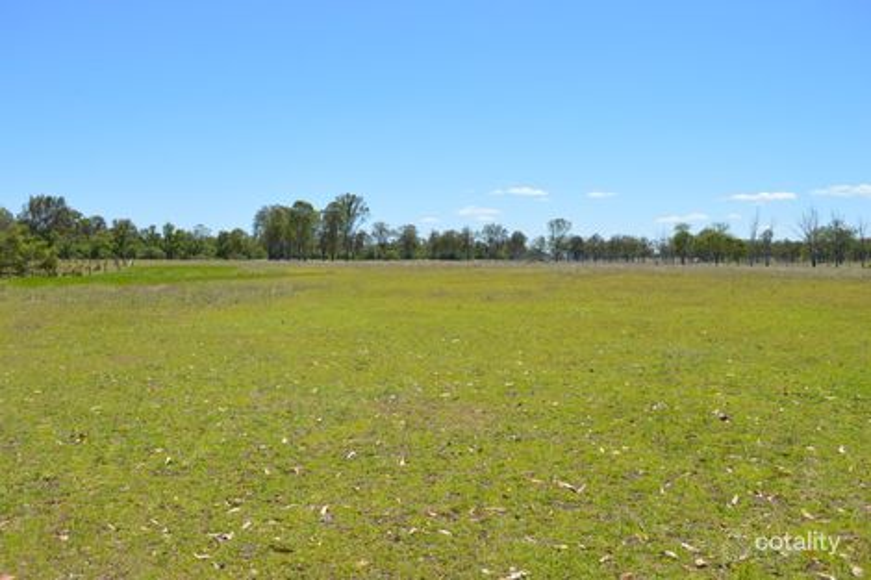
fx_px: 726
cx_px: 436
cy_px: 290
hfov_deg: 61.9
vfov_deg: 43.6
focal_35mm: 30
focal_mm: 20
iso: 100
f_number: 9
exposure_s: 1/320
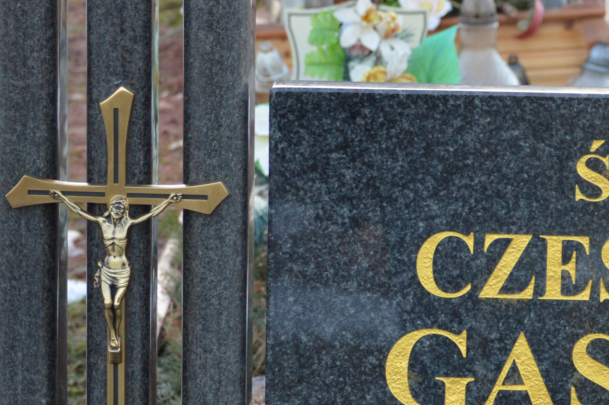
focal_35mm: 163
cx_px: 515
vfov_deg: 8.4
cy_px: 367
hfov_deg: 12.6
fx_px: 2747
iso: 400
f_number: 4.5
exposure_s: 1/80
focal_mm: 35
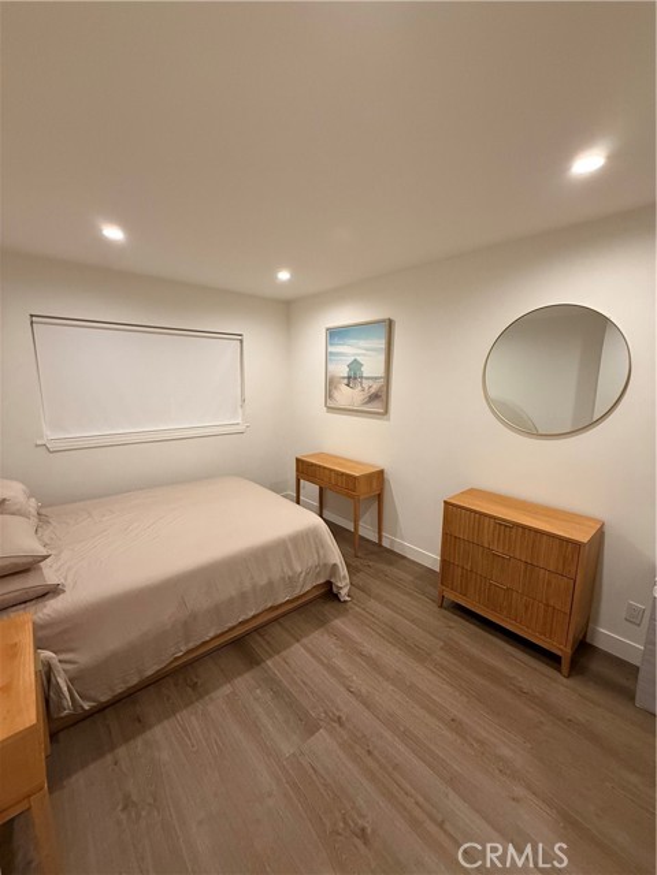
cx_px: 328
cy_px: 438
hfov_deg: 85.7
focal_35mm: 14
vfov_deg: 102.1
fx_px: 354
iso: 320
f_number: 2.2
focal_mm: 2.22
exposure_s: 1/60
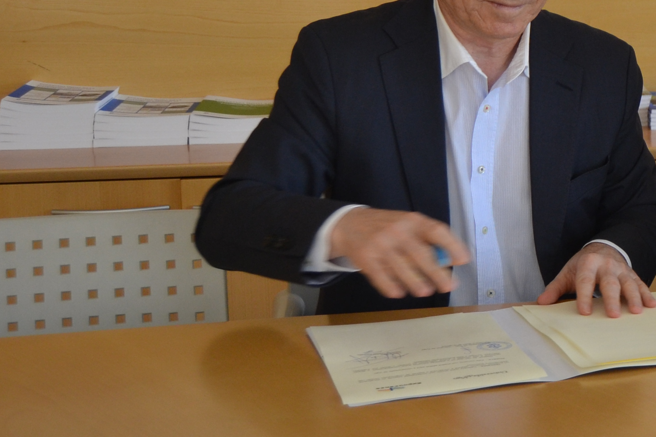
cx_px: 898
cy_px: 15
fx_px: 1549
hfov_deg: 21.2
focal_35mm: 85
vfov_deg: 15.8
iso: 400
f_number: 4
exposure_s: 1/60
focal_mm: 20
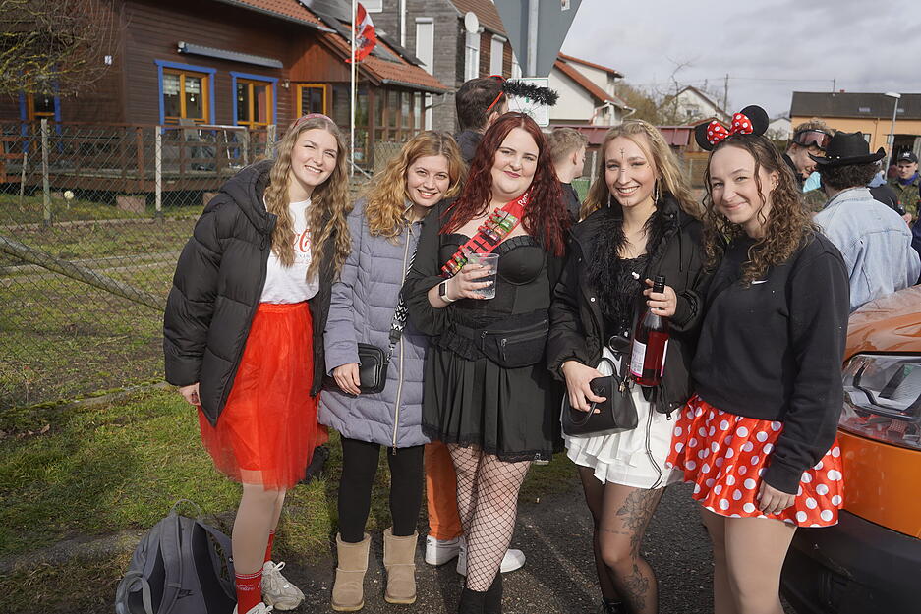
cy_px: 307
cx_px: 460
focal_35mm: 31
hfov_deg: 60.3
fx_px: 793
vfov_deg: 42.3
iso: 100
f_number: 4.5
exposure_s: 1/500
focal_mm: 31
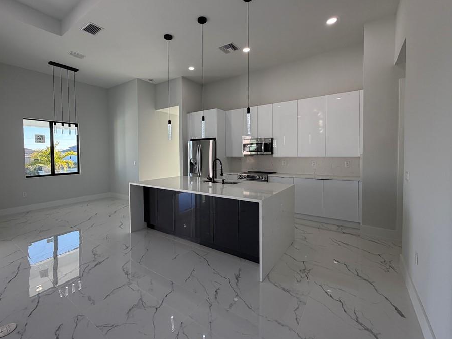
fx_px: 209
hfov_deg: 94.3
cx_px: 208
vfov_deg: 78.0
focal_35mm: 16
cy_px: 160
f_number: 2.2
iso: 64
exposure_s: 1/120
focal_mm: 2.22
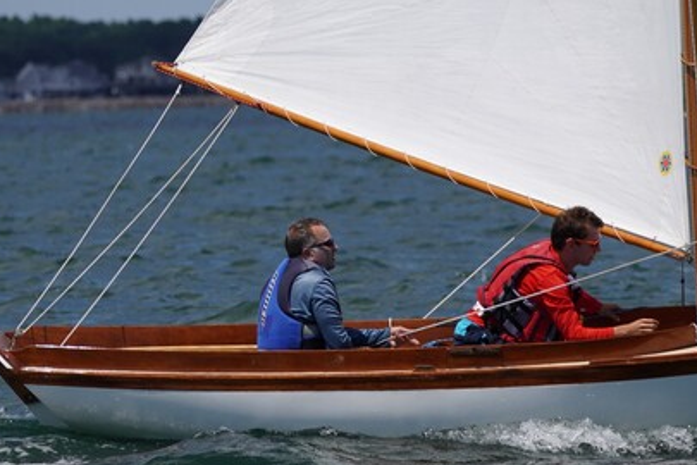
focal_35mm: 566
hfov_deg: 3.6
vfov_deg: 2.4
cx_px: 441
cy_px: 152
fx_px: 10957
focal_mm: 191
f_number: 5.6
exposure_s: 1/1600
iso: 125
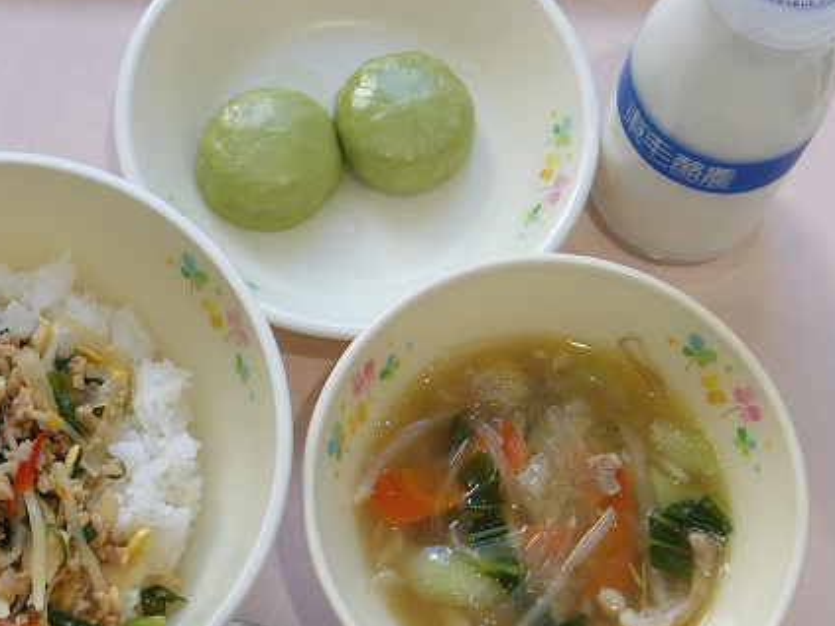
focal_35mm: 80
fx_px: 1930
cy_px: 390
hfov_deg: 24.3
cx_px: 291
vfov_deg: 18.4
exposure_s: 1/30
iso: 110
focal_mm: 9.4
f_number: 4.2
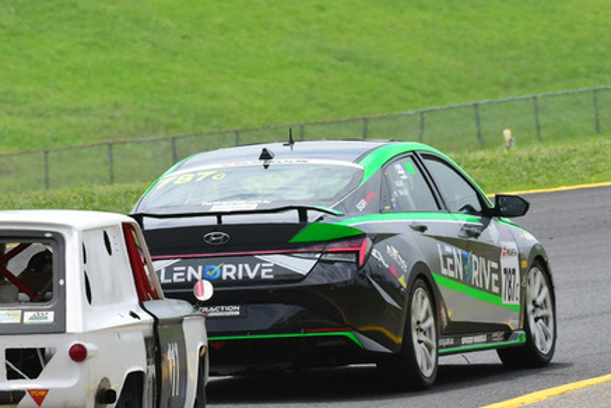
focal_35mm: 879
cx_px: 213
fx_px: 14928
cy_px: 238
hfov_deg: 2.3
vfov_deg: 1.6
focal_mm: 320
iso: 640
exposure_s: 1/640
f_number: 13
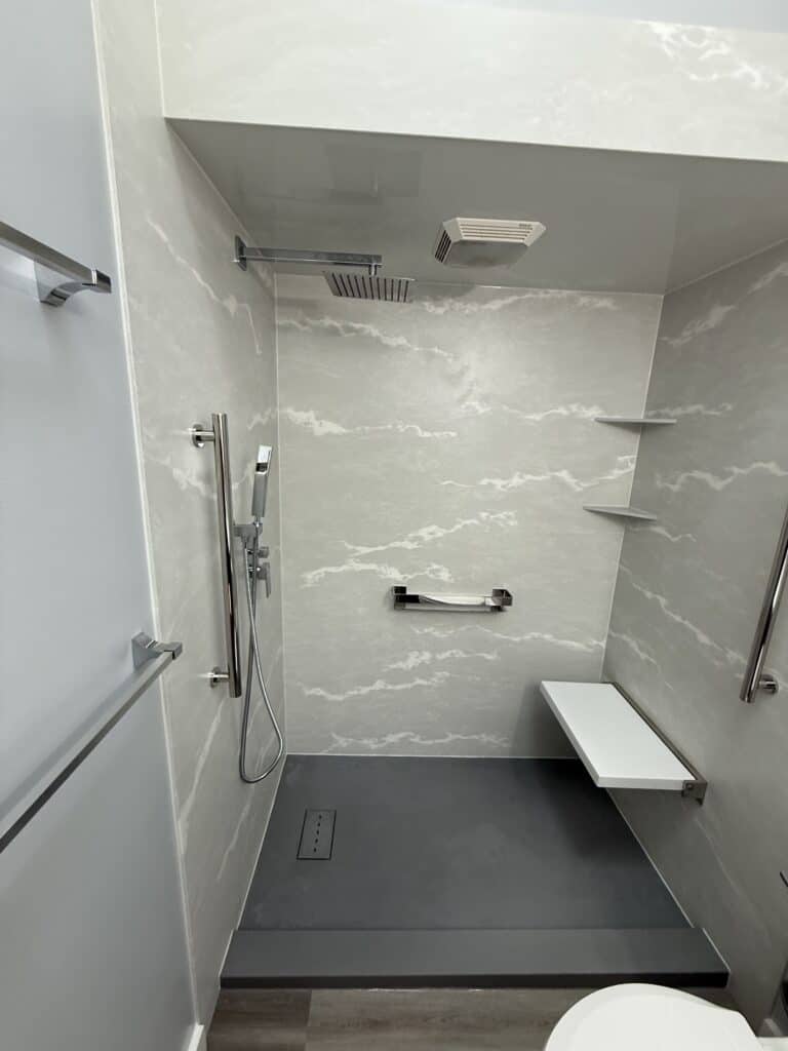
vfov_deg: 102.1
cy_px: 526
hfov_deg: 85.7
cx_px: 394
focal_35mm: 14
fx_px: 425
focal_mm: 2.22
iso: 125
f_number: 2.2
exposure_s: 1/120
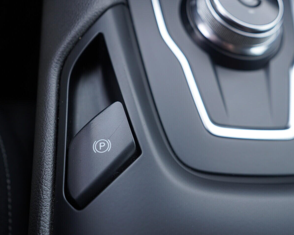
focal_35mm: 41
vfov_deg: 36.5
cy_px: 117
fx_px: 357
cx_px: 177
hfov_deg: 44.6
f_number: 2.8
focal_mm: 24
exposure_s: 1/40
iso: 160
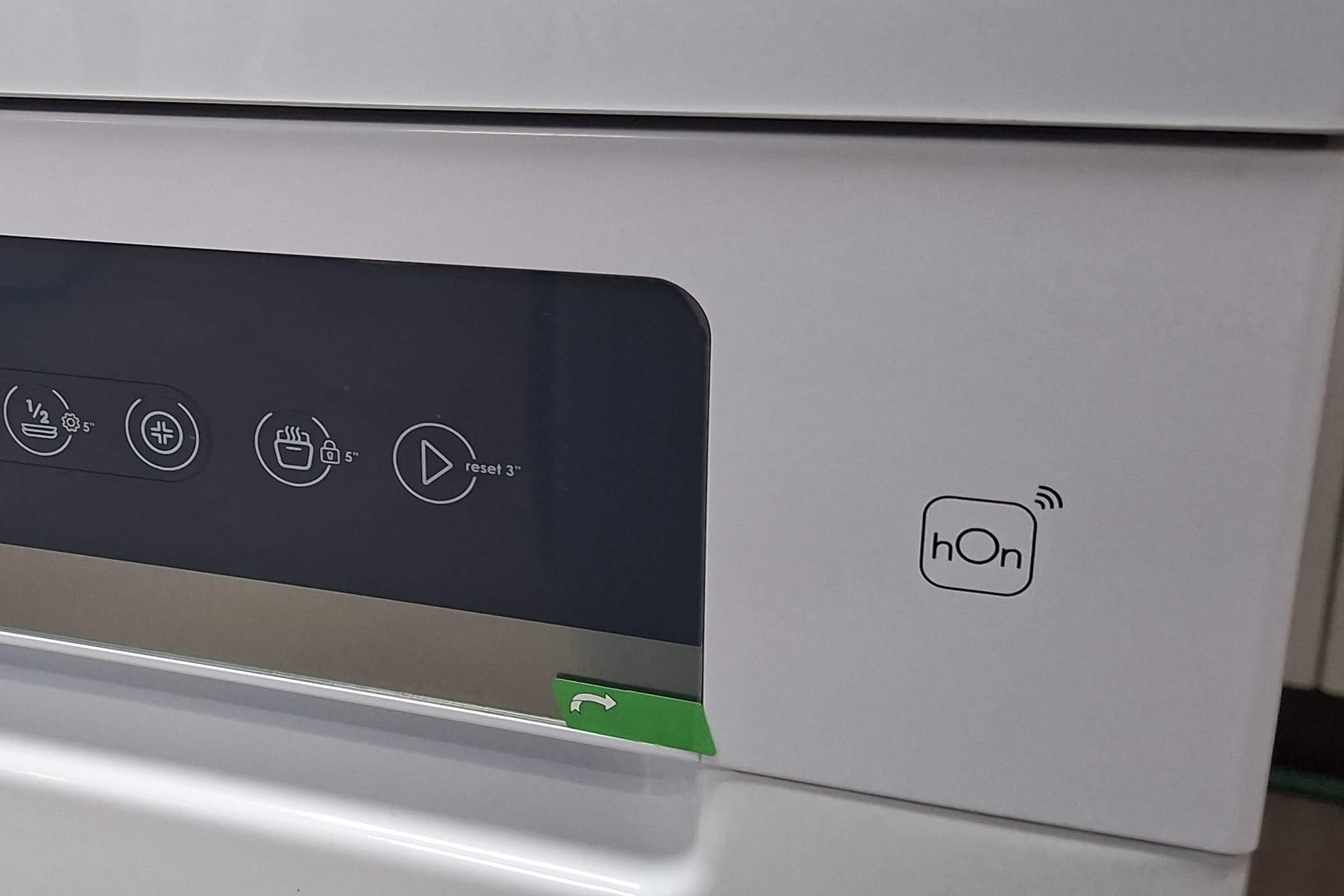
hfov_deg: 39.7
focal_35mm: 47
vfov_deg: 28.6
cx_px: 209
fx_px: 1754
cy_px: 380
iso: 250
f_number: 1.8
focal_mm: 5.54
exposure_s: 1/60
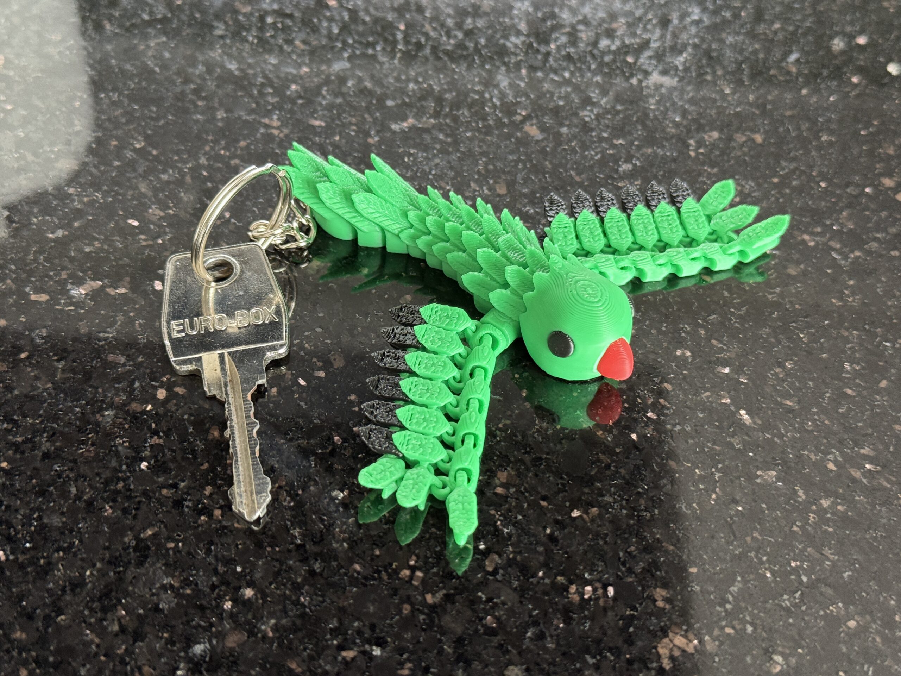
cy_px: 338
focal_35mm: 48
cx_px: 450
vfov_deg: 30.3
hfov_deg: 39.7
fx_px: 1249
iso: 100
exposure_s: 1/60
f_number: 1.78
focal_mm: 6.76
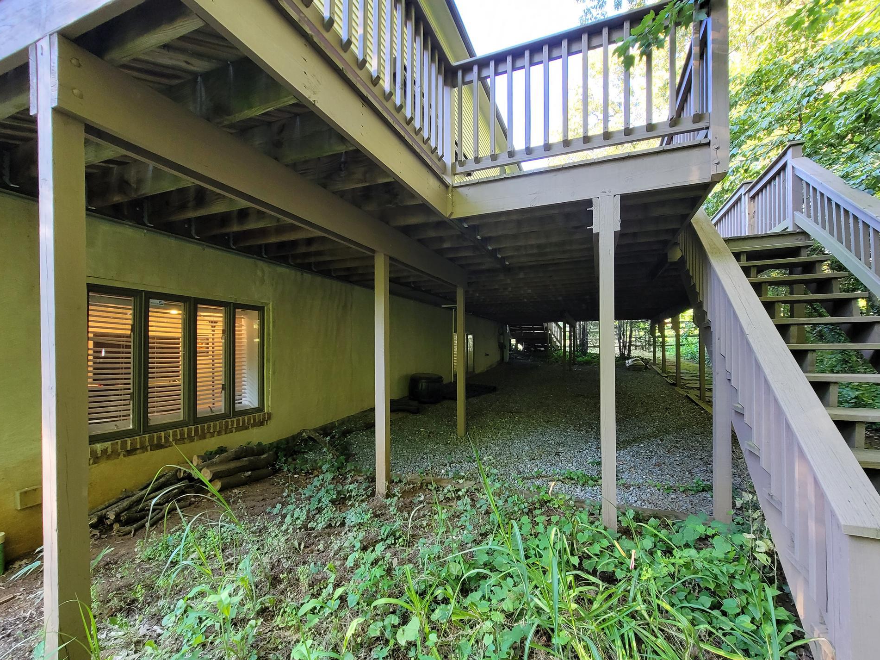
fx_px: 356
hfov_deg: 102.1
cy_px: 348
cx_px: 448
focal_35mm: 14
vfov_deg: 85.6
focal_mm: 2.2
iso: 250
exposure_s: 1/50
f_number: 2.2
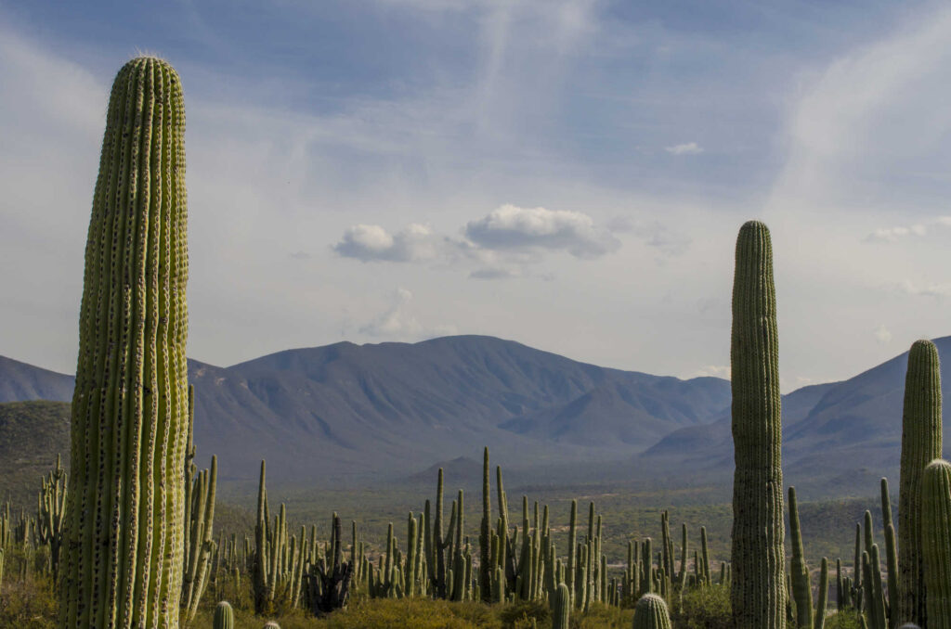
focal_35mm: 52
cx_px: 476
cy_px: 314
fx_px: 1384
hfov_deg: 37.9
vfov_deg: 25.6
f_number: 16
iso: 250
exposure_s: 1/500
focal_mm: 35
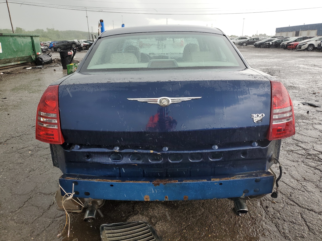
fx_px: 242
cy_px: 120
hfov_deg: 67.3
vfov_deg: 53.1
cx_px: 161
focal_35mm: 26
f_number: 1.5
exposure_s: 1/500
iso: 50
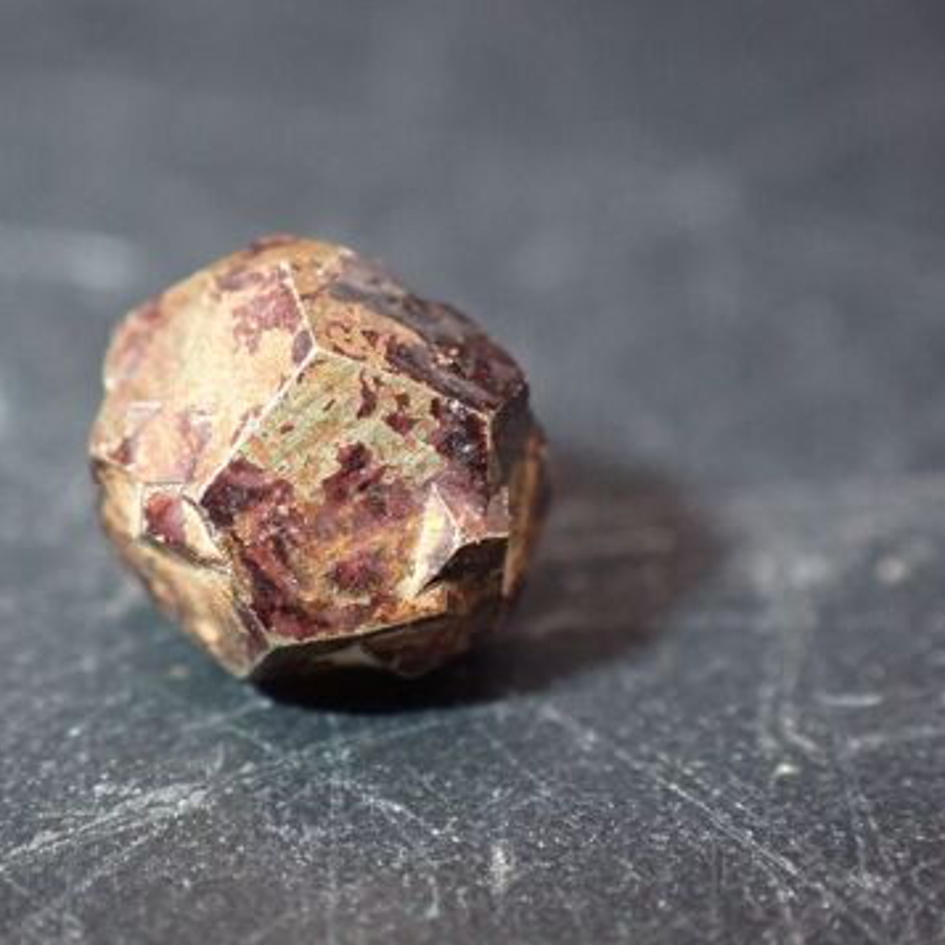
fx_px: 3675
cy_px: 474
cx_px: 318
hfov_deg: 14.6
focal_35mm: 119
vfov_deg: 14.7
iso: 800
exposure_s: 1/100
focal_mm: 18
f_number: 14
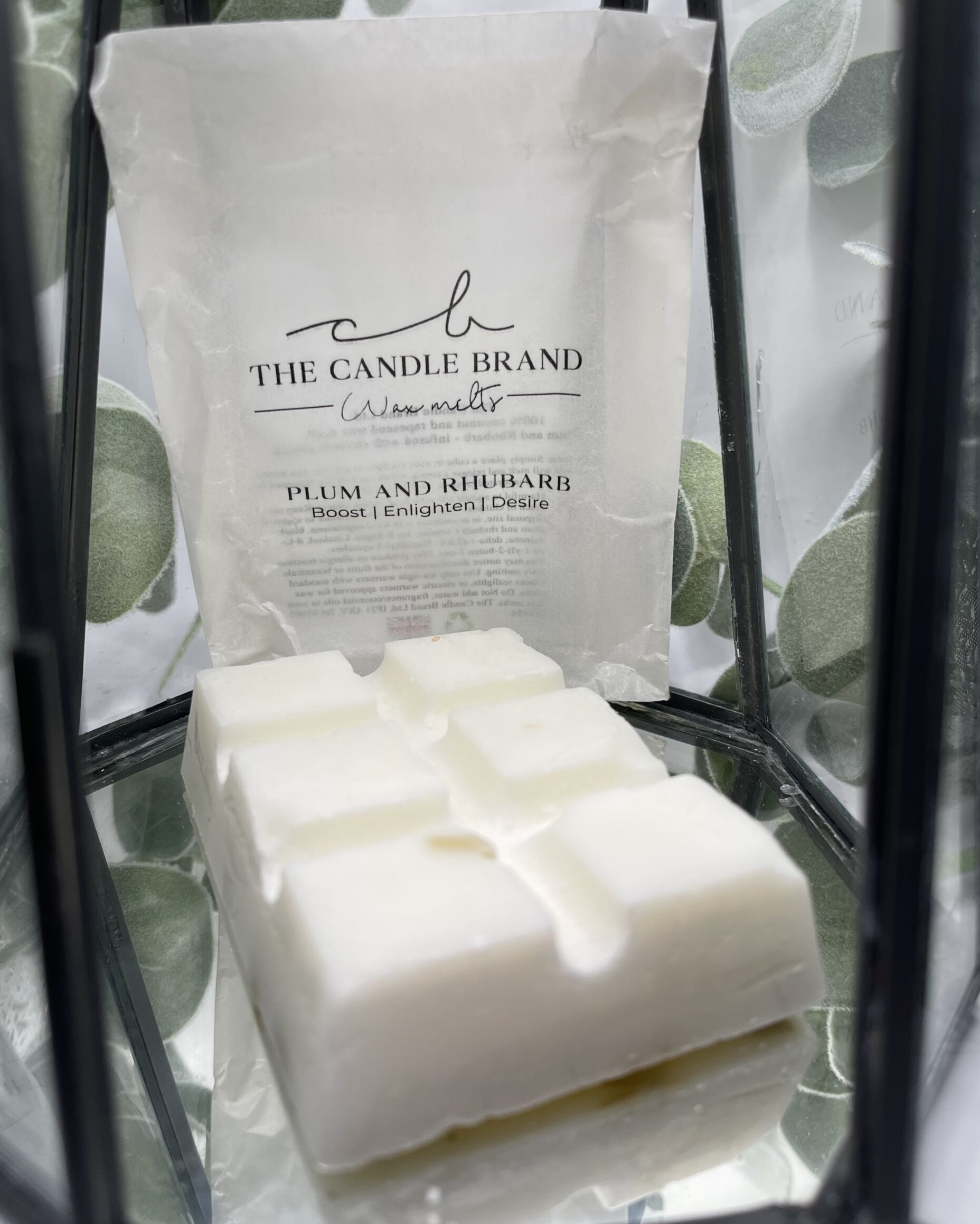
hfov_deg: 51.5
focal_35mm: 28
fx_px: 1015
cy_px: 579
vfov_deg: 62.2
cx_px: 494
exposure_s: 1/263
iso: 32
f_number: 1.6
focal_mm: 5.1
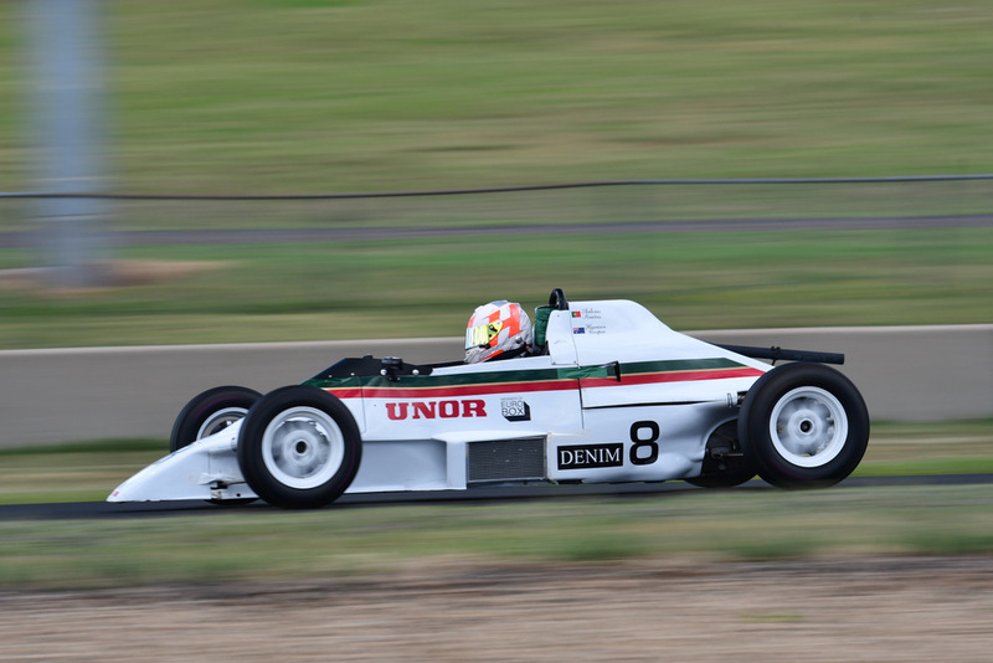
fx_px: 6622
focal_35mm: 240
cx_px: 496
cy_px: 332
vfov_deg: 5.7
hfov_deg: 8.6
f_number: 11
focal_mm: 160
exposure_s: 1/125
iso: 200
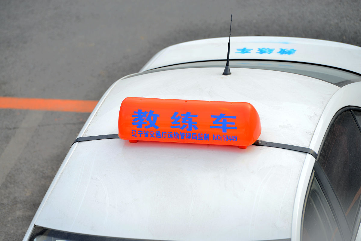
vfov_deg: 6.9
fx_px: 2006
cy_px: 120
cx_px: 180
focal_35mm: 200
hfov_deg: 10.3
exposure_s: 1/250
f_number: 5
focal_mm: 200
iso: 200
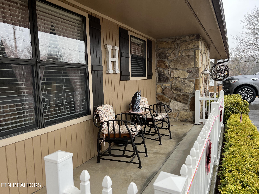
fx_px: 195
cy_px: 97
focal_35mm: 26
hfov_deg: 67.3
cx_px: 130
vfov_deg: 53.1
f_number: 1.5
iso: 80
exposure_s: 1/121
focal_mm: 5.7
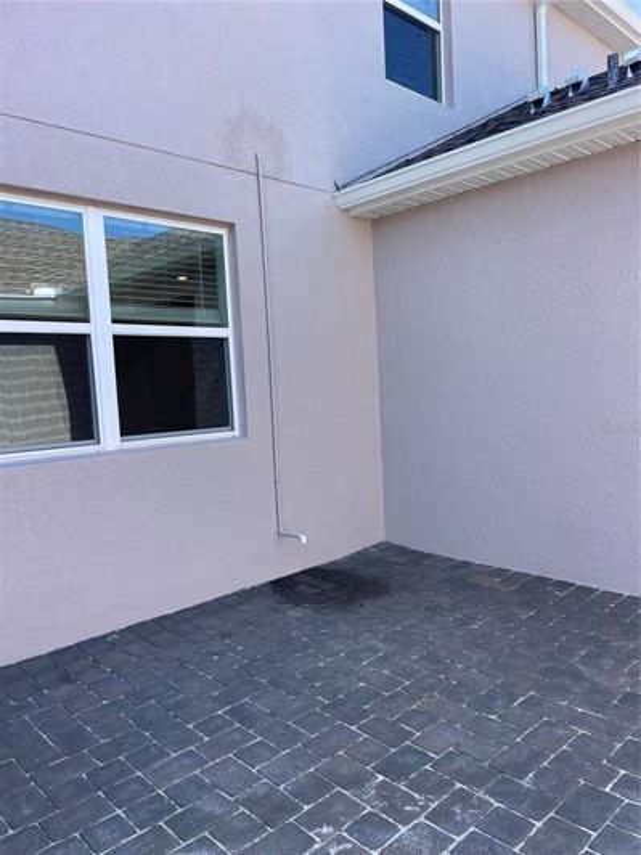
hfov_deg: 53.1
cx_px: 320
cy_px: 428
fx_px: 642
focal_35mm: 26
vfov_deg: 67.3
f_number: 1.6
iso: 32
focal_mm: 4.2
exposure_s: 1/739
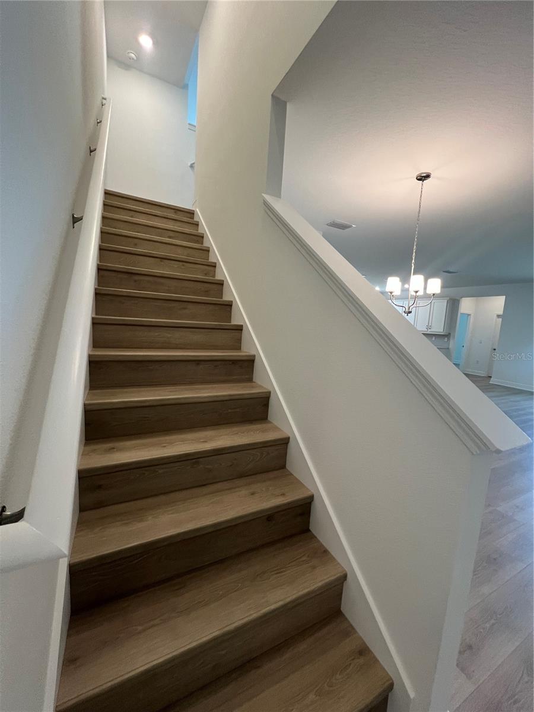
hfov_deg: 89.9
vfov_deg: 106.2
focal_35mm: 13
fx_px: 267
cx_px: 267
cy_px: 356
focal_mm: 1.57
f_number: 1.8
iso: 250
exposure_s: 1/120
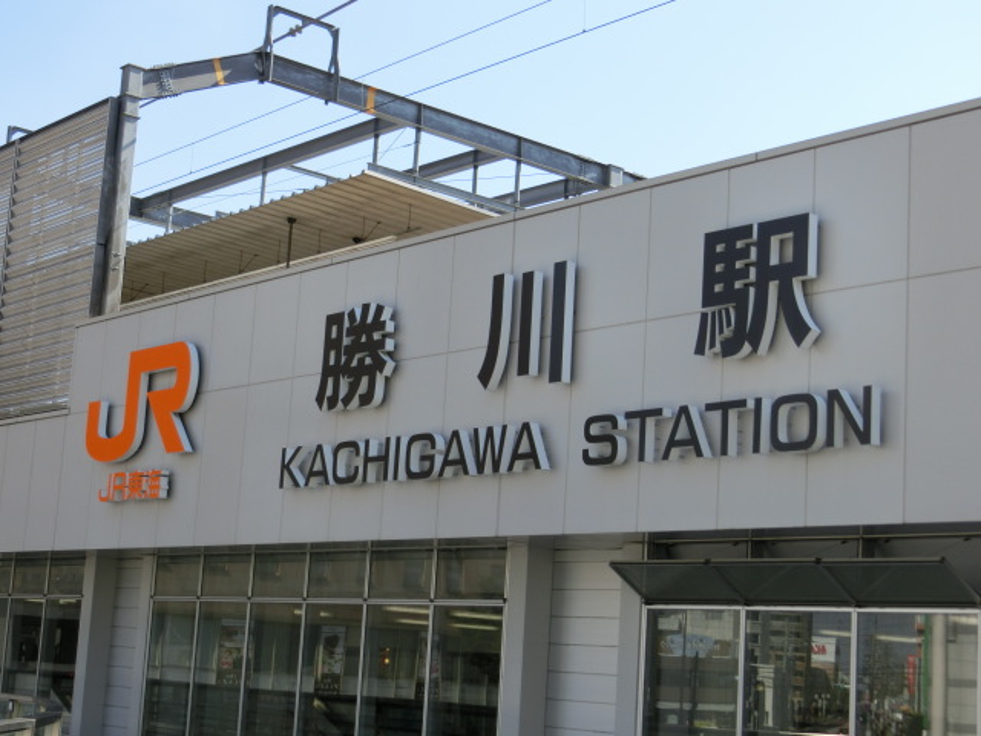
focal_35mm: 60
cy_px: 368
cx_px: 490
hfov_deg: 32.2
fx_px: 1700
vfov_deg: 24.4
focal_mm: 10.7
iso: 80
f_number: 5
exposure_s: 1/320
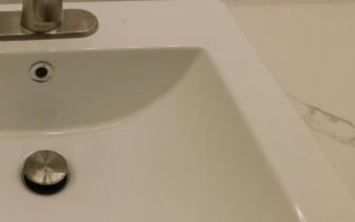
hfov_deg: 40.5
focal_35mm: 46
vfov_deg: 27.9
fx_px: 445
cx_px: 43
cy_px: 142
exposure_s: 1/160
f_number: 3
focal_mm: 4
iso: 125
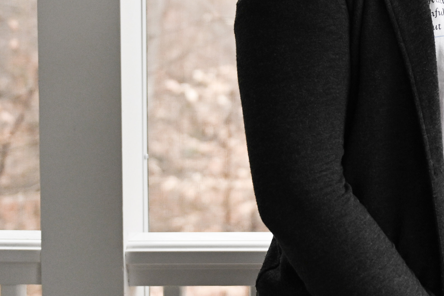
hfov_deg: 25.3
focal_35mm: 76
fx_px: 940
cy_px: -39
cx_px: 441
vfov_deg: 17.2
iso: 500
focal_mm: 31.5
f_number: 2.8
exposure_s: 1/200
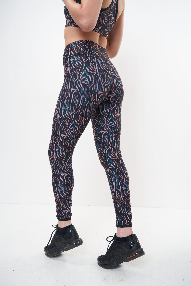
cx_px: 96
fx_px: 286
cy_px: 143
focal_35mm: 36
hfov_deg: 36.9
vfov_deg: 53.1
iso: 100
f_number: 7.1
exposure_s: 1/125
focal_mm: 36
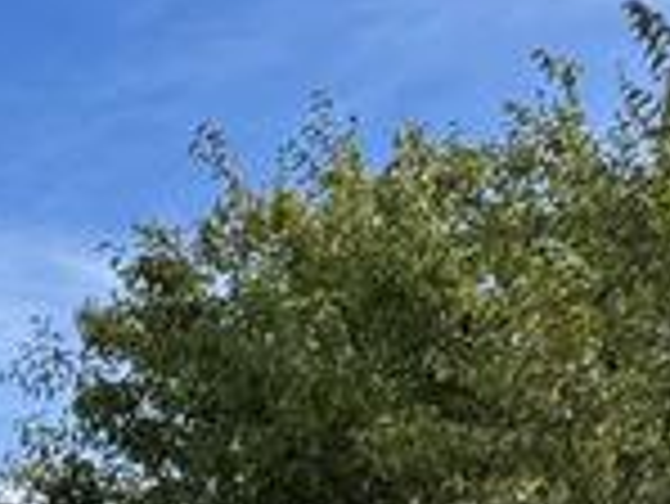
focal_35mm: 165
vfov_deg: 8.1
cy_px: 1339
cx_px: -890
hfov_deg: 10.5
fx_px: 3196
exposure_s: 1/1869
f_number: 1.78
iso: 80
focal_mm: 6.76
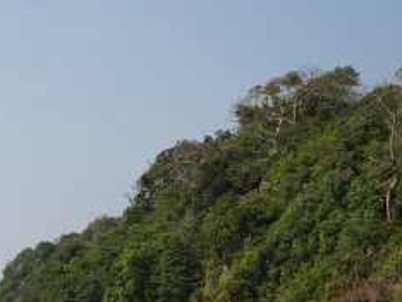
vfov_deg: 16.6
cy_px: 281
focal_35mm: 88
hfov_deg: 21.6
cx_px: 22
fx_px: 1023
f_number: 7.1
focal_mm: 23
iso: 160
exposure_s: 1/500
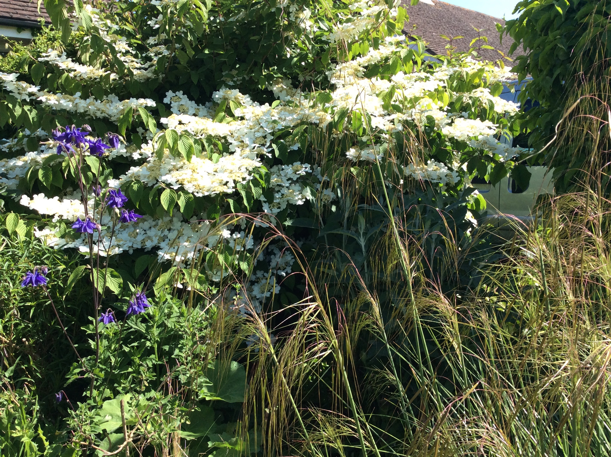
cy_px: 228
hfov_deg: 56.9
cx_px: 306
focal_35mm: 32
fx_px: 564
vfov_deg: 44.1
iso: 32
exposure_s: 1/817
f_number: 2.4
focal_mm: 3.3
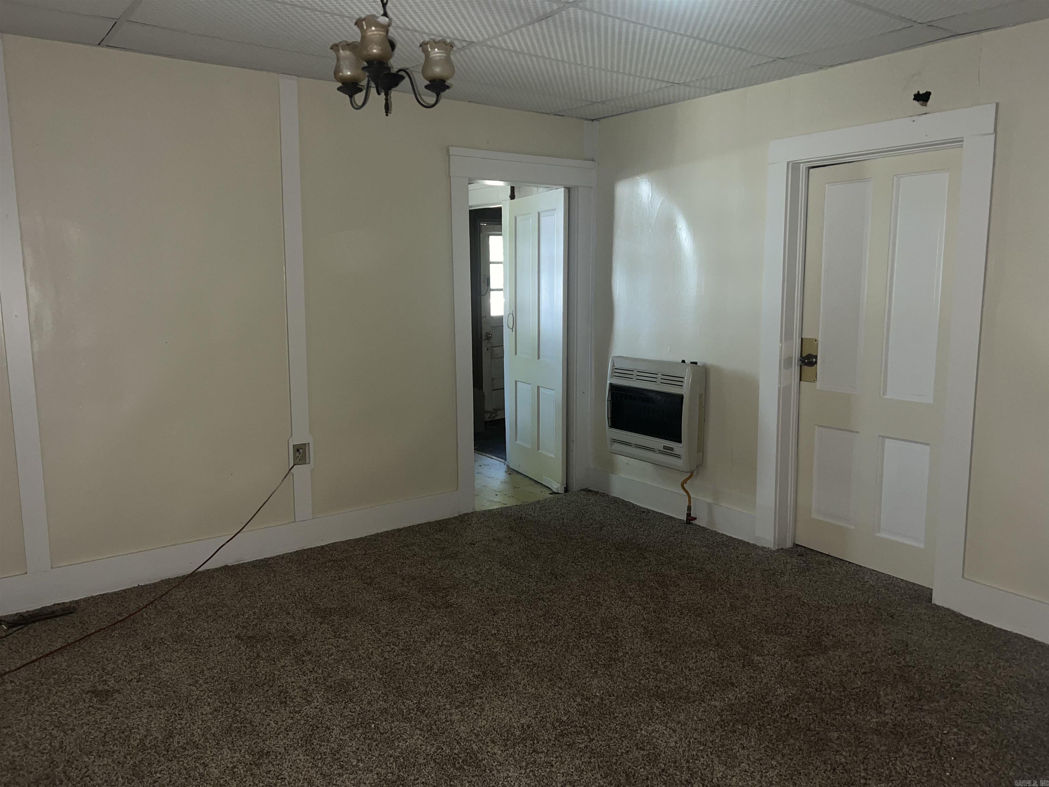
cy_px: 394
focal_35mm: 26
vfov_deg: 53.1
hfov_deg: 67.3
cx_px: 524
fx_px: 788
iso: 64
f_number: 1.5
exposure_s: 1/9
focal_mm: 5.7
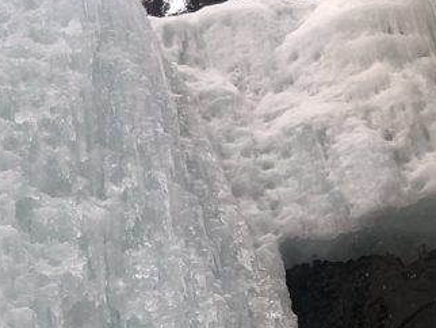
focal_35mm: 89
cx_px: -81
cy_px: 462
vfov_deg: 15.6
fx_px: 1122
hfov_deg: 20.6
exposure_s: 1/120
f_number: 1.8
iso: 32
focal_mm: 3.99
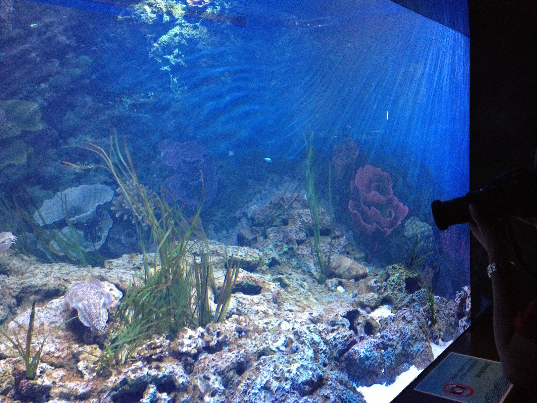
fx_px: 543
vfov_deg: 40.7
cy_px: 202
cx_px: 268
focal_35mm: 35
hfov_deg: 52.6
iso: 400
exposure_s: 1/20
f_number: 2.4
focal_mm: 4.28
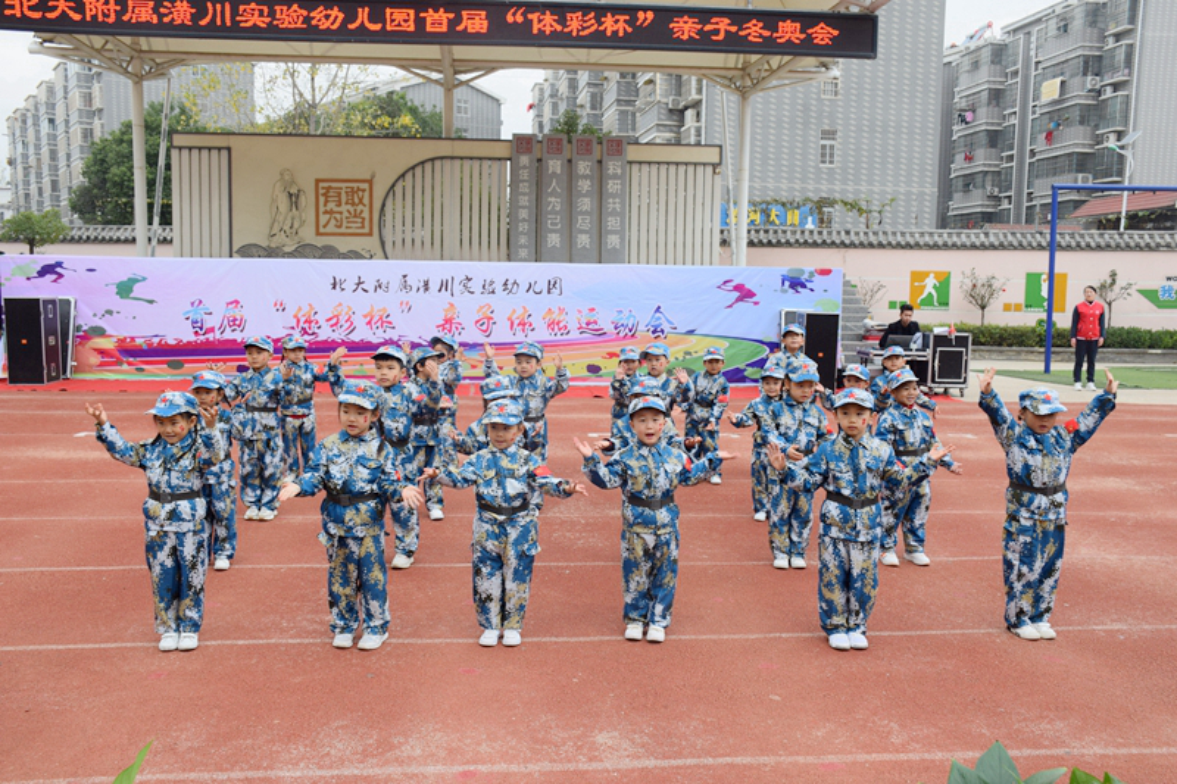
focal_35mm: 33
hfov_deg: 57.2
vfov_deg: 40.0
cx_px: 588
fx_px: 1079
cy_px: 392
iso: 400
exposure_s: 1/200
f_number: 7.1
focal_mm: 22
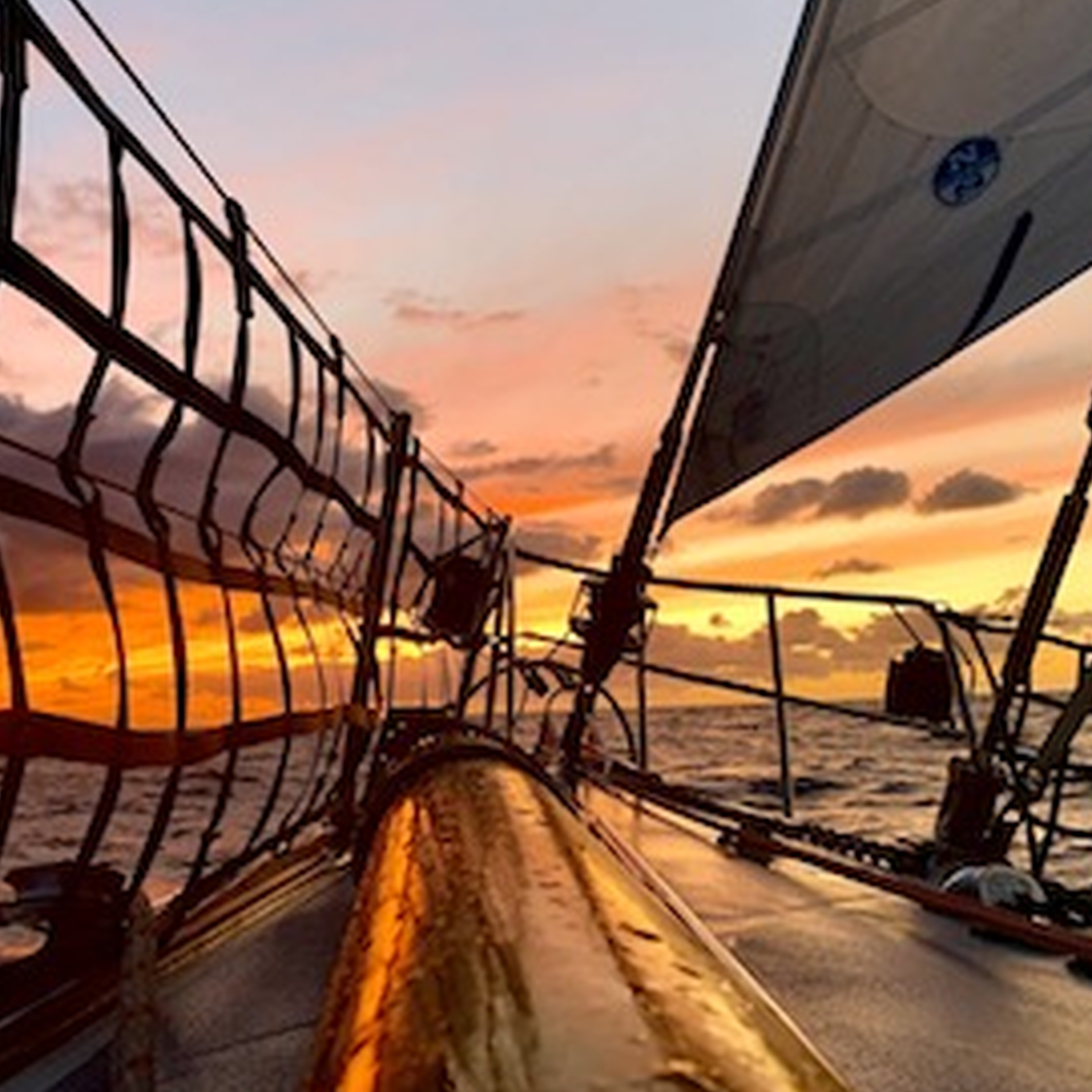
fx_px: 1285
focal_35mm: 36
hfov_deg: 45.6
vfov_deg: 46.0
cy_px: 494
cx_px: 397
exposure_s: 1/60
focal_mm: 4.25
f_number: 1.8
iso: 125
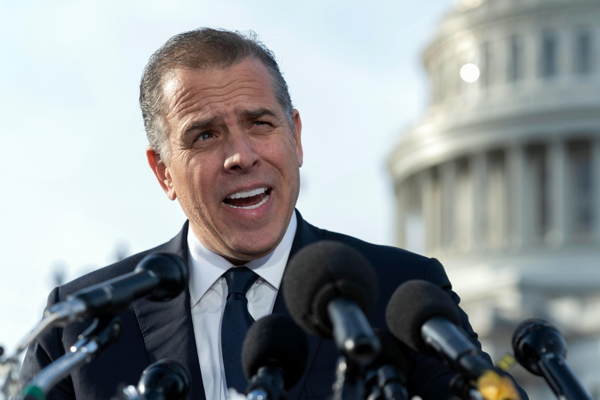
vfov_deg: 14.6
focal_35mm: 94
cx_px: 300
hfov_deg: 21.7
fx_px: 1566
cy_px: 200
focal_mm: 94
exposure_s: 1/500
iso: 125
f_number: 4.5
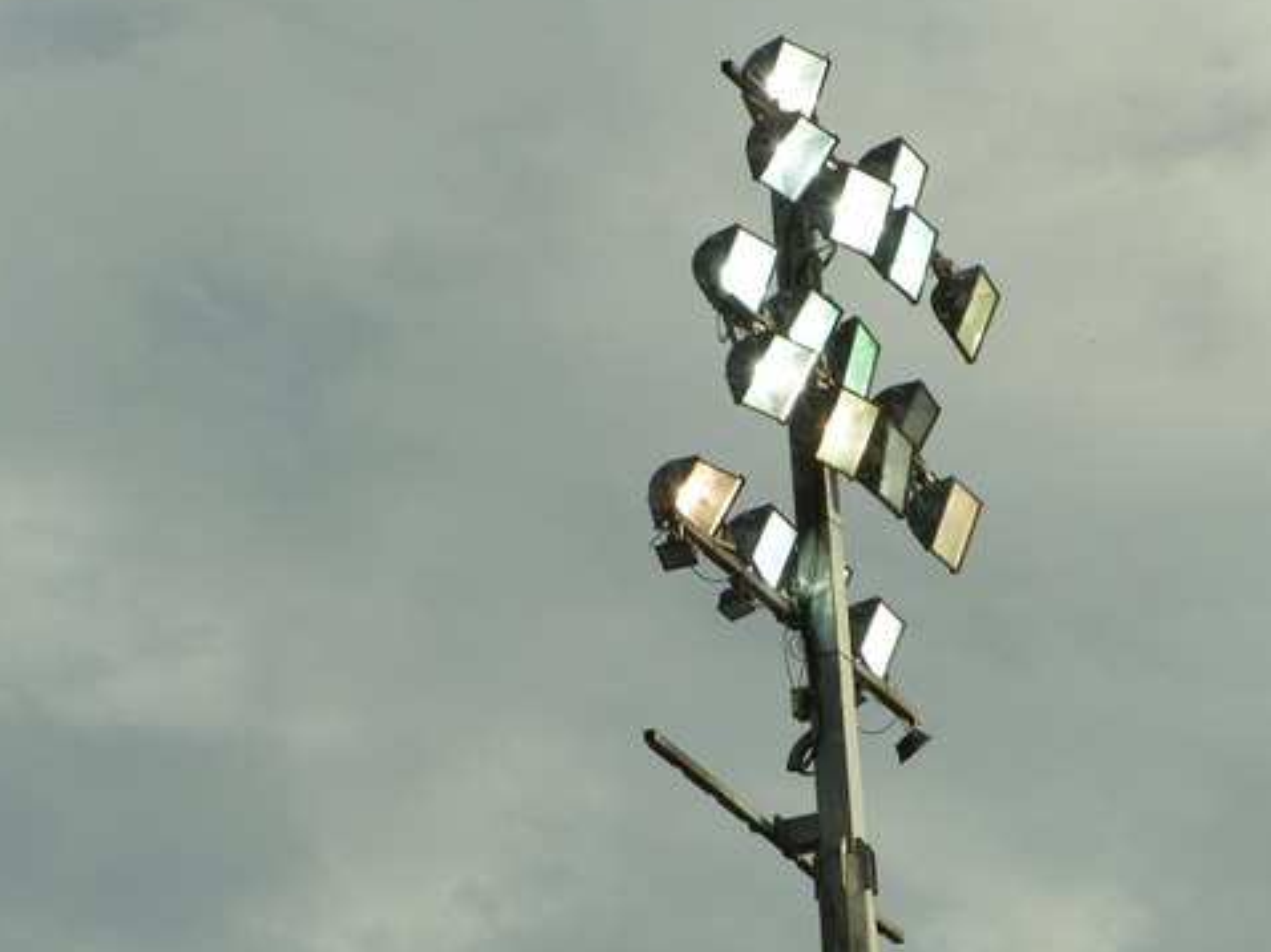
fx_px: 8294
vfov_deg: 6.6
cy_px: 431
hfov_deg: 8.8
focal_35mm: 226
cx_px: 723
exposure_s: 1/500
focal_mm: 27.5
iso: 50
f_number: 7.1
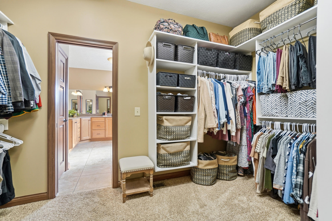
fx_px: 138
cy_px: 110
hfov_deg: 100.4
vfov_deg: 77.3
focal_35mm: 15
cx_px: 166
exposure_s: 1/400
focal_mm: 10
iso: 100
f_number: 4
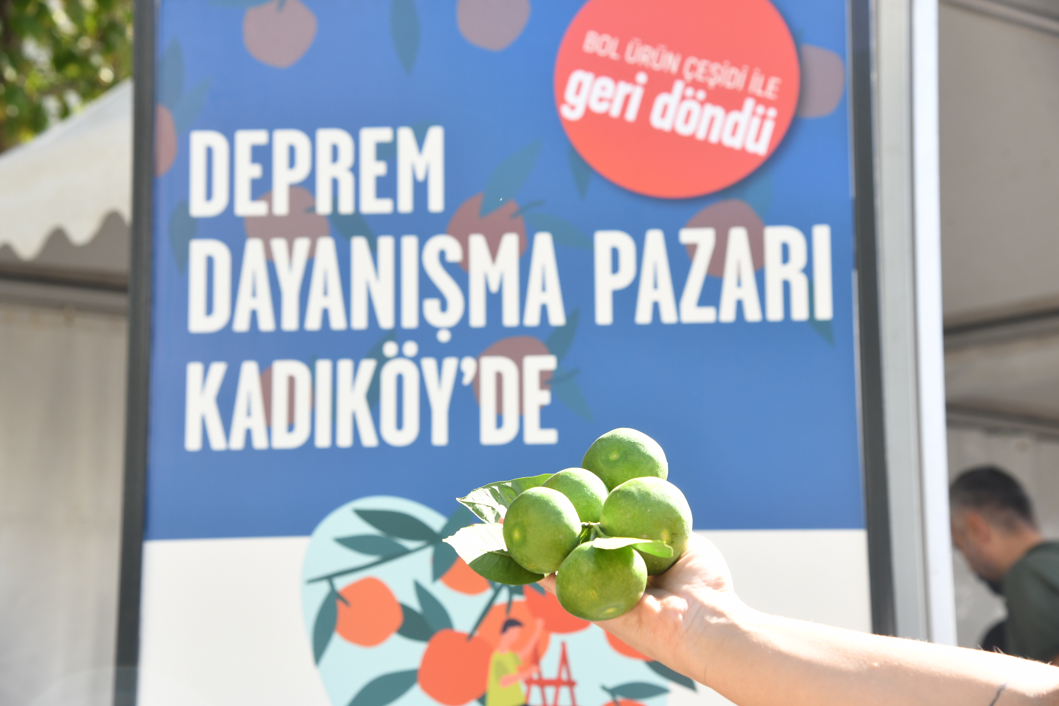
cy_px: 353
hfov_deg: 28.8
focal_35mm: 70
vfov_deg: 19.5
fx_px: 2059
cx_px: 530
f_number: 7.1
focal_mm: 70
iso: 640
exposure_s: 1/320
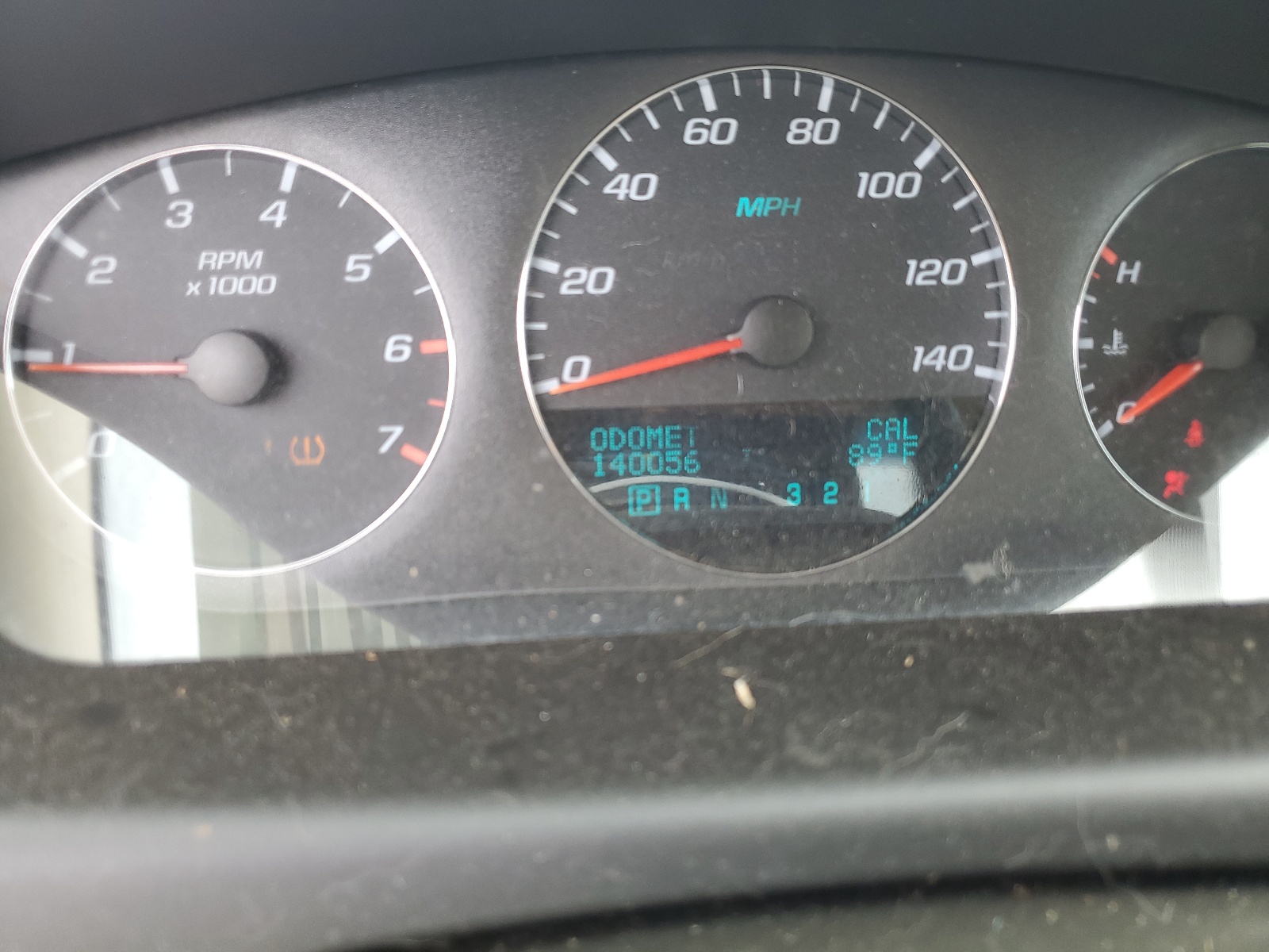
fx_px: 953
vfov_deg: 53.1
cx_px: 634
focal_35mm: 26
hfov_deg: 67.3
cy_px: 476
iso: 56
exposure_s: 1/120
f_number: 1.5
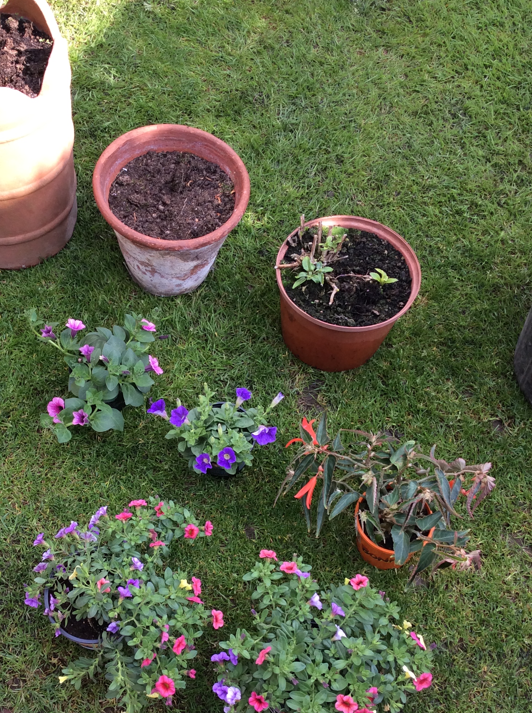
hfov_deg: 34.0
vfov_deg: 44.7
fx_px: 863
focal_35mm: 42
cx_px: 185
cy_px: 420
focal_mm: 3.3
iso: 32
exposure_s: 1/185
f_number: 2.4
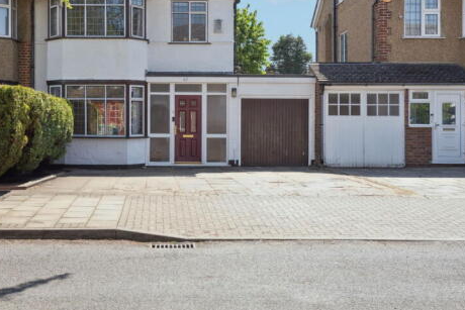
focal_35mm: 47
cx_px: 236
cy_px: 93
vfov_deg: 28.4
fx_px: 607
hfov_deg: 41.9
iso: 640
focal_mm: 33
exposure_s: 1/1250
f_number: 5
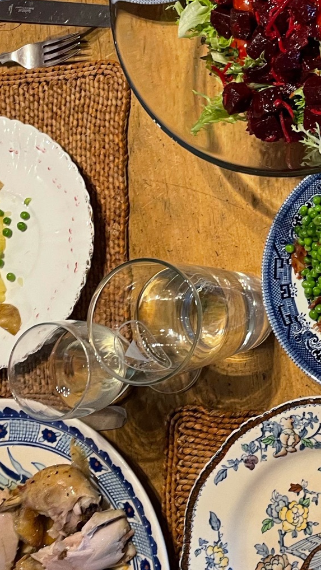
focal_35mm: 57
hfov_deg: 20.0
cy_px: 220
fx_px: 862
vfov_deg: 36.4
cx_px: 370
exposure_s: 1/50
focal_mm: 4.2
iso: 125
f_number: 1.6
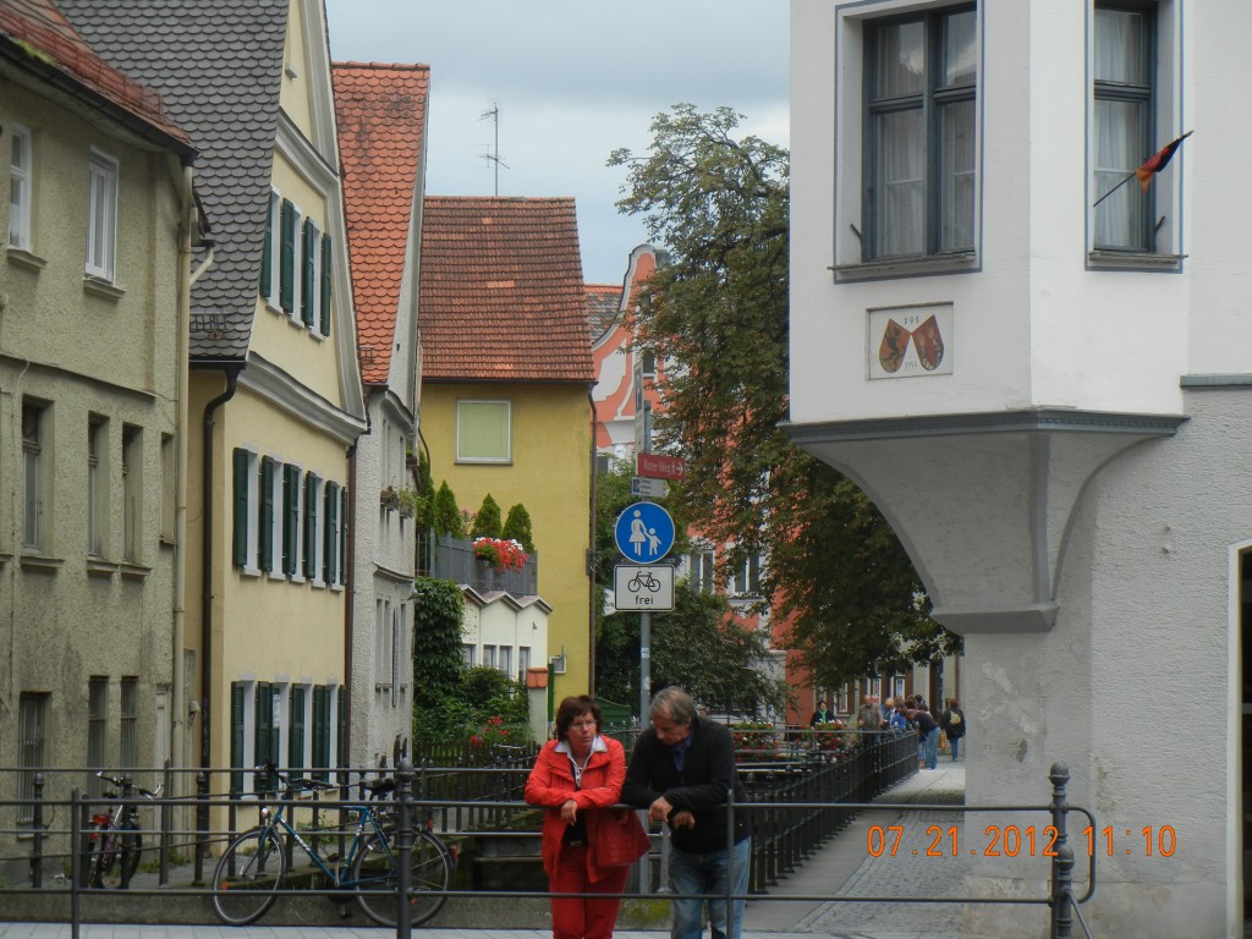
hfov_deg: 14.8
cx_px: 626
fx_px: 4810
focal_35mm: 133
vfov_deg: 11.1
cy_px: 470
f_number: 4.6
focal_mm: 24
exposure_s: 1/280
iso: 160
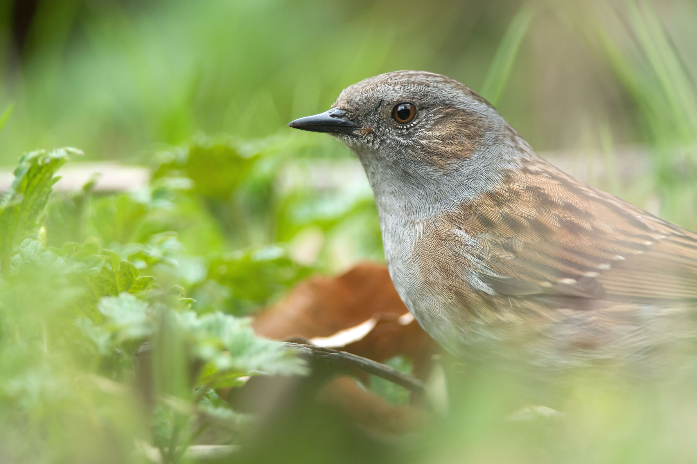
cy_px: 232
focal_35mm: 750
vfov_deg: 1.8
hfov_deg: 2.7
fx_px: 14520
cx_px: 348
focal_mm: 500
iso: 800
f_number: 7.1
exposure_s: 1/160
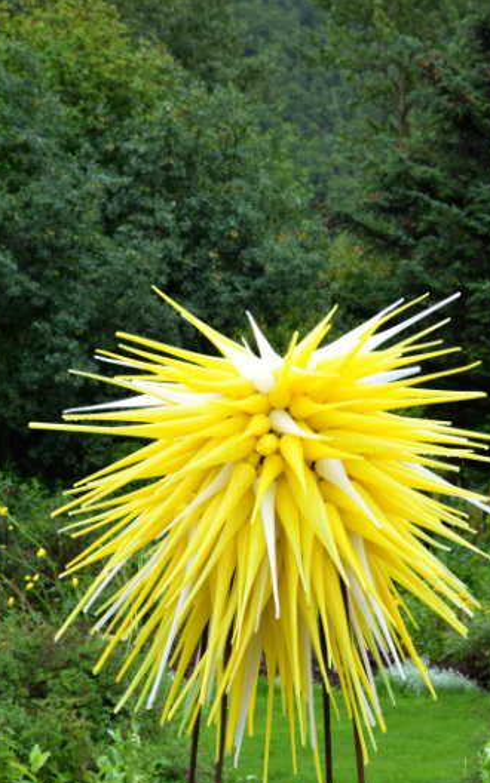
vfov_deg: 21.5
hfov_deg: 13.6
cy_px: 533
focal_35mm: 96
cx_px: 284
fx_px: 2051
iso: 200
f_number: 7.1
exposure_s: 1/200
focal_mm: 44
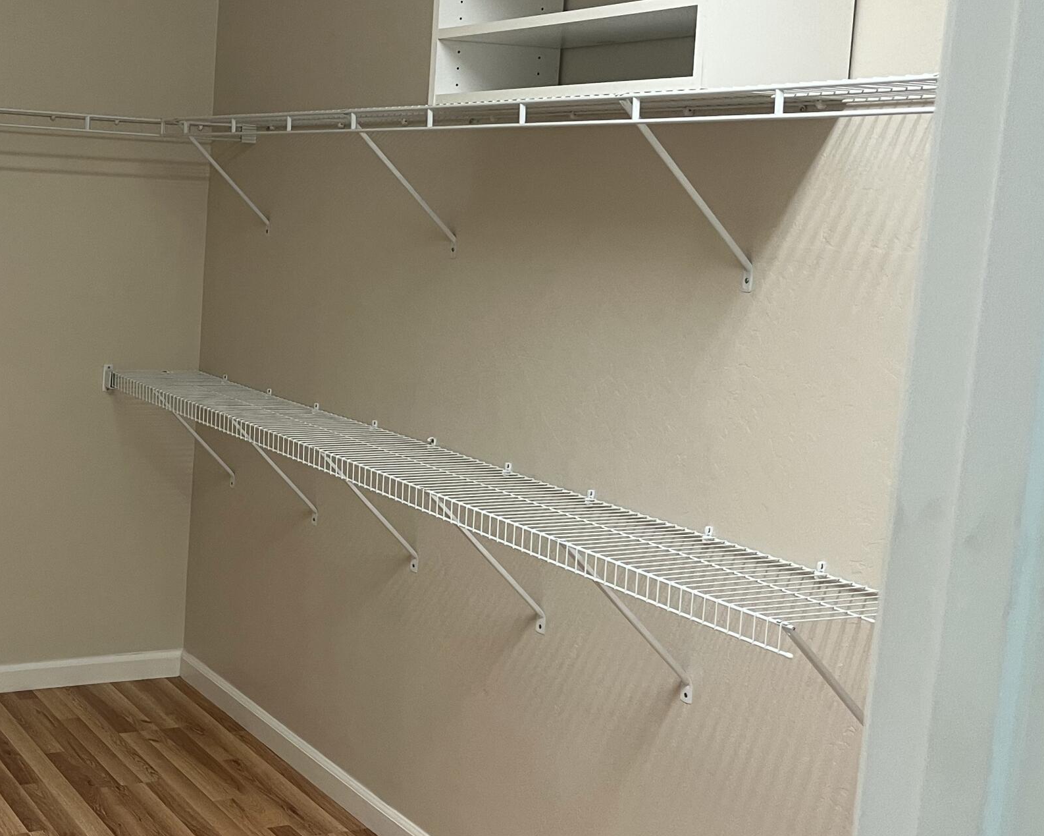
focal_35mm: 48
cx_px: 174
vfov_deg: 31.4
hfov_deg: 37.1
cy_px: 372
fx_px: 1483
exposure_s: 1/60
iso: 80
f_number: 1.6
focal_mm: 5.1
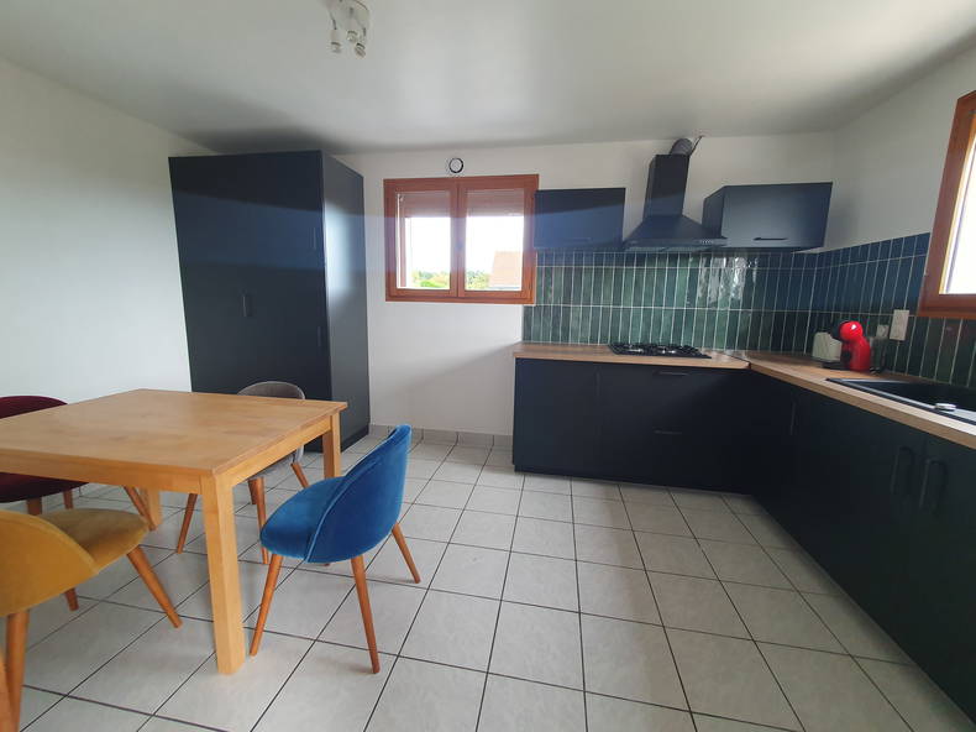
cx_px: 488
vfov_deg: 89.9
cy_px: 366
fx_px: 366
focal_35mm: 13
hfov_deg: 106.2
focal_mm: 1.8
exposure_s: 1/50
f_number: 2.2
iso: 160
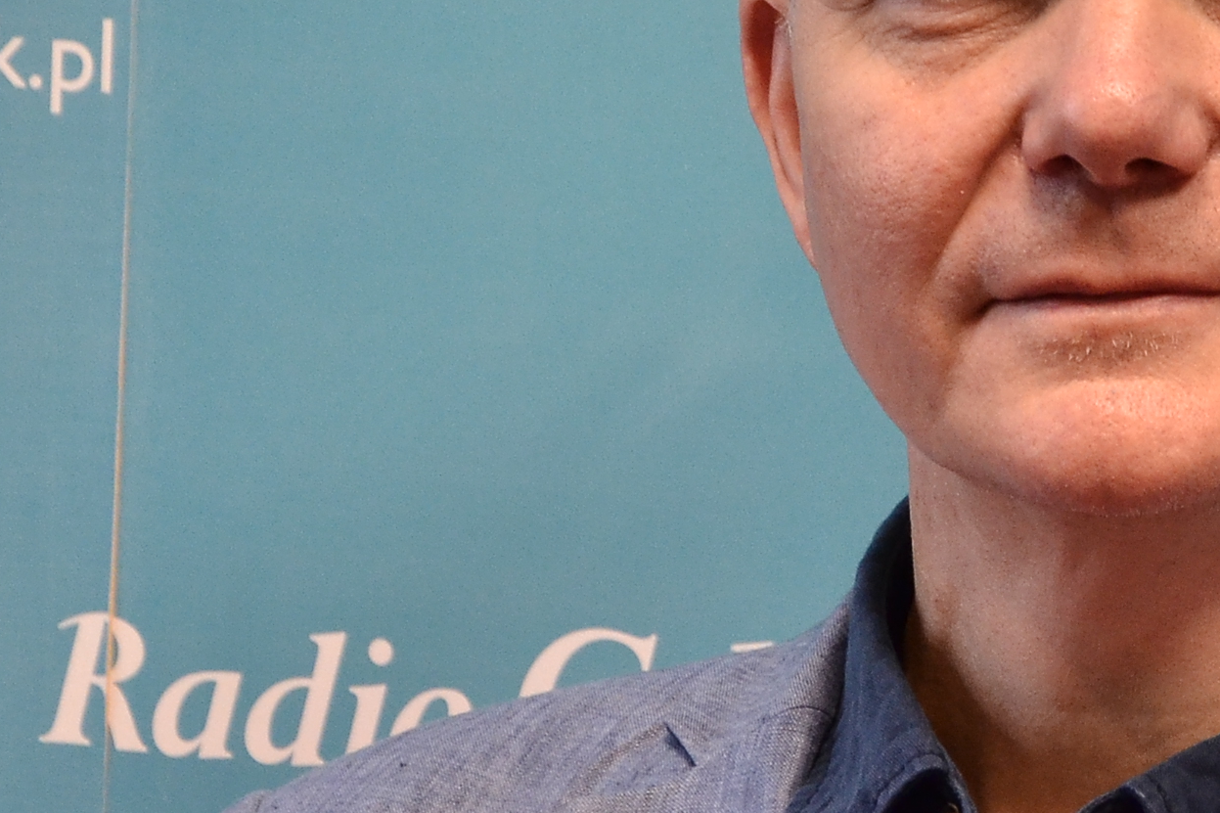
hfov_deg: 4.7
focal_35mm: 435
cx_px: 1136
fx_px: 14739
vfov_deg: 3.2
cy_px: 294
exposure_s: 1/40
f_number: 5.6
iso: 1000
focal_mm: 98
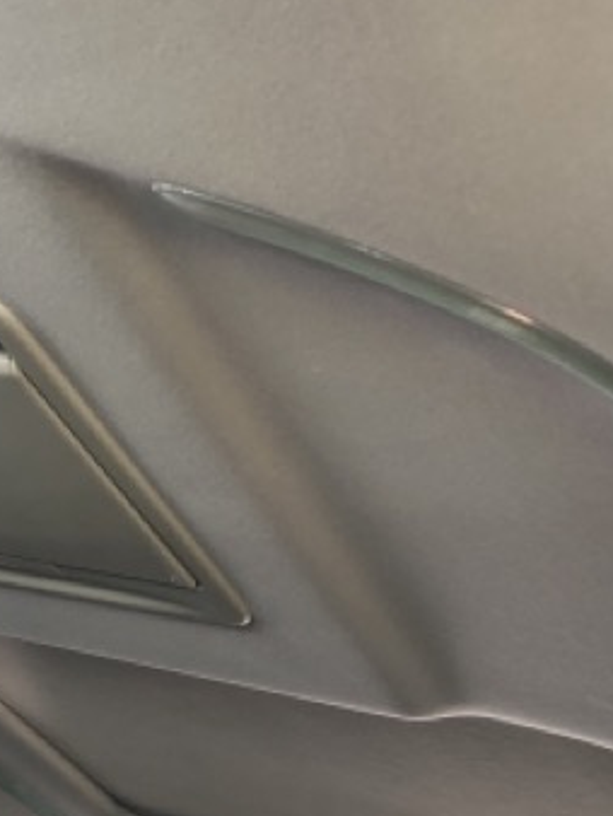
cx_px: 195
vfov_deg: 35.4
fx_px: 1250
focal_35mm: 53
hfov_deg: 27.4
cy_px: 601
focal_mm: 3.99
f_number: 1.8
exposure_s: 1/30
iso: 25
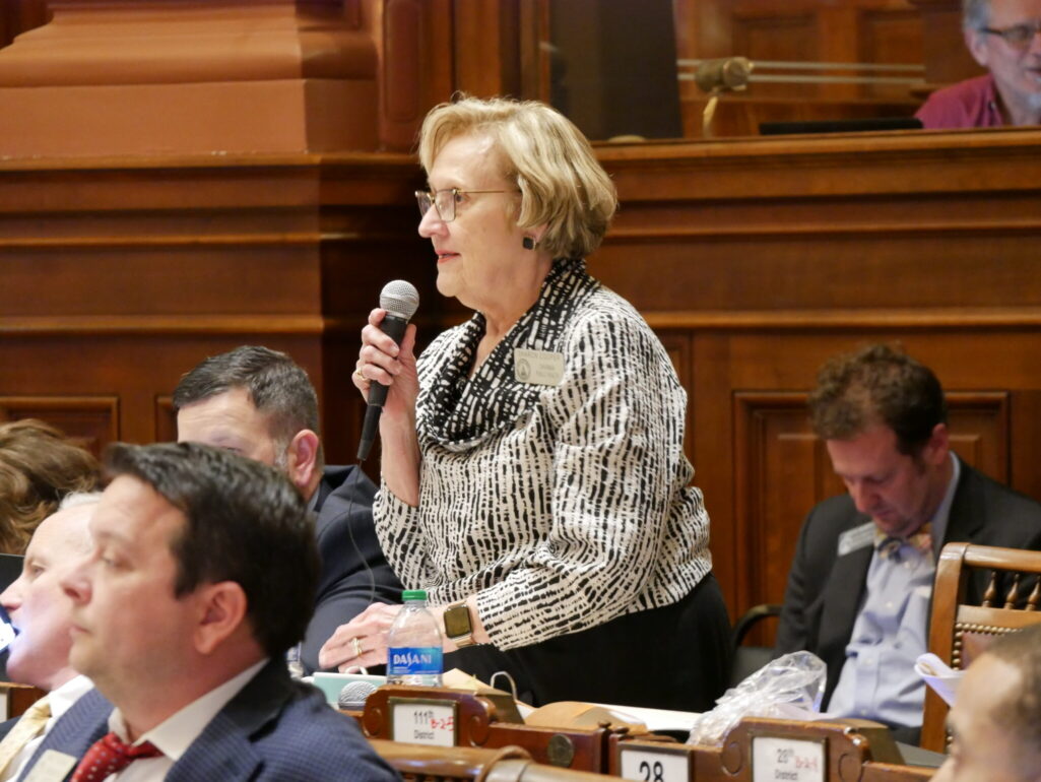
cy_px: 391
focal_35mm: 218
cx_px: 520
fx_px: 6560
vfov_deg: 6.8
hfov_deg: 9.1
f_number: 5.6
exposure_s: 1/13
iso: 3200
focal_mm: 109
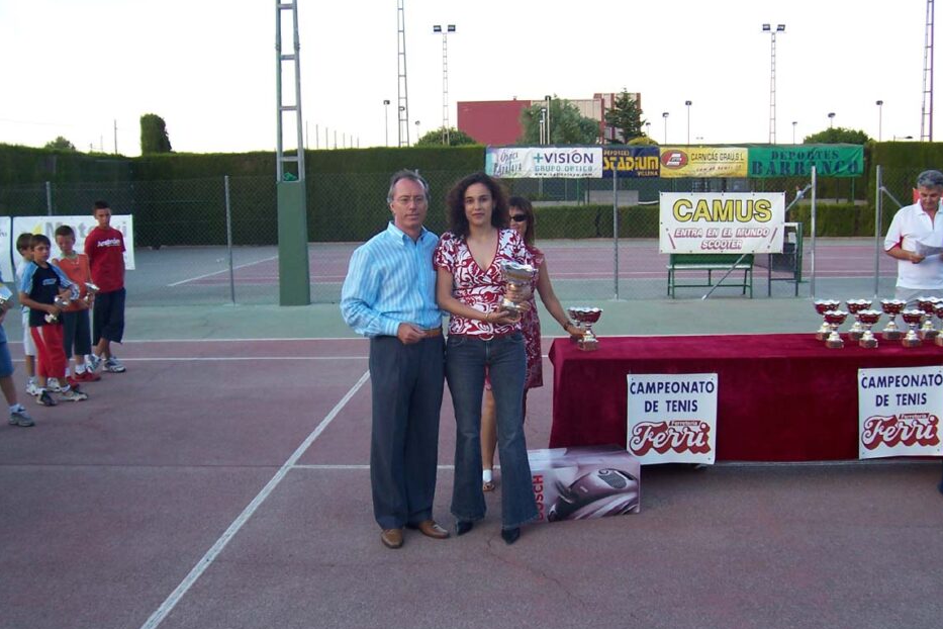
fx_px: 917
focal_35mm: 35
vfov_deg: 37.9
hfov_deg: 54.4
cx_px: 467
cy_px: 319
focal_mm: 5.6
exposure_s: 1/125
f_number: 2.7
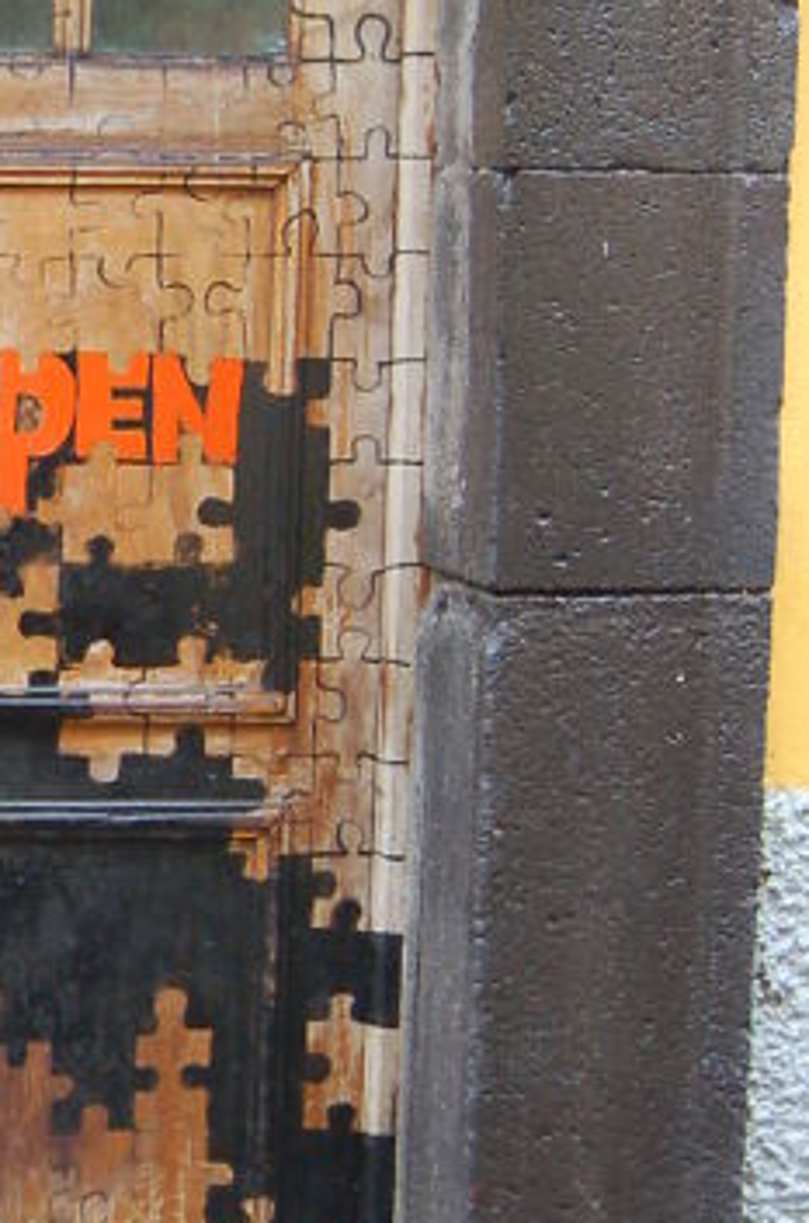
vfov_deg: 19.8
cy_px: 606
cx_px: -316
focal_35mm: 104
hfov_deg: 12.6
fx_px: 3506
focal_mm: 23
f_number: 3.8
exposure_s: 1/30
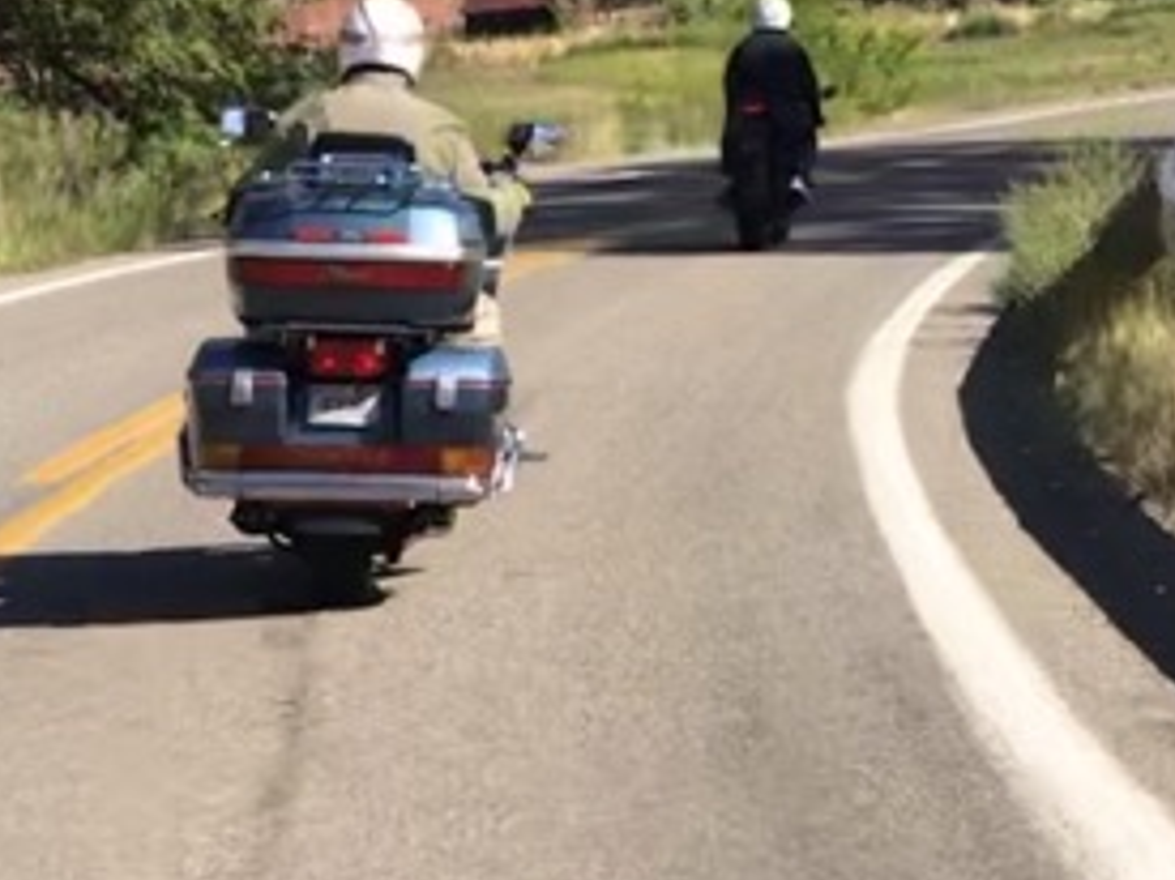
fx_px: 5632
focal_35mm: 166
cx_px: 1474
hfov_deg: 11.6
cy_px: -312
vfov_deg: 8.8
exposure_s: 1/595
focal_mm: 6.6
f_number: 2.8
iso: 20
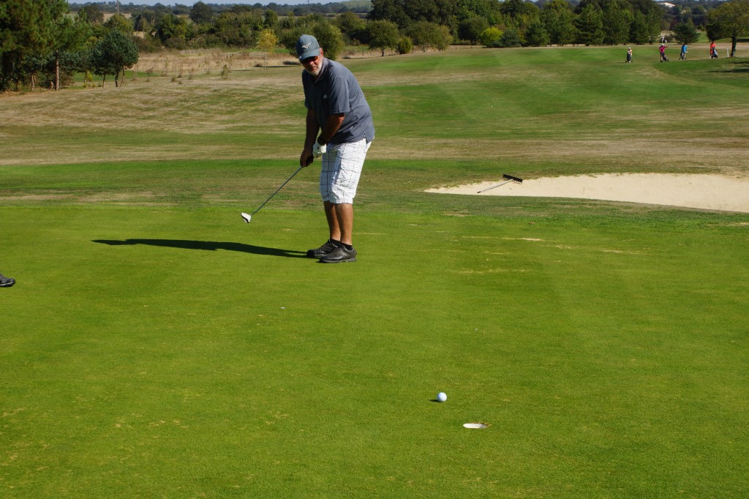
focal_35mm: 68
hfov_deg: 29.9
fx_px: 1404
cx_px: 374
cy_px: 250
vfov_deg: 20.1
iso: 100
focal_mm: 45
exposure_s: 1/125
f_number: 13
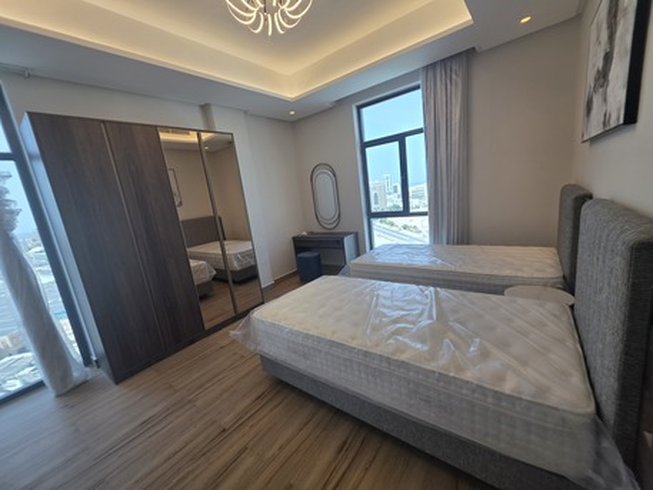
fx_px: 245
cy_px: 245
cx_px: 326
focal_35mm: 13
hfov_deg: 106.2
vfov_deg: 89.9
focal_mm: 2.2
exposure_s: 1/100
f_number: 1.9
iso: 25
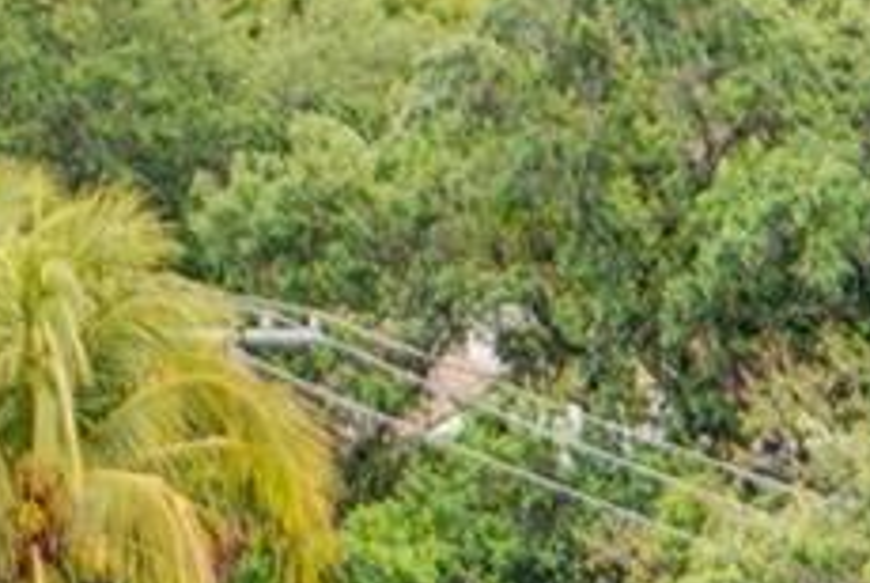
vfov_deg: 5.4
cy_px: -1052
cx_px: -49
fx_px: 5880
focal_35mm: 243
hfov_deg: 8.4
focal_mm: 35
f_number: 5
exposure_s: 1/500
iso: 100
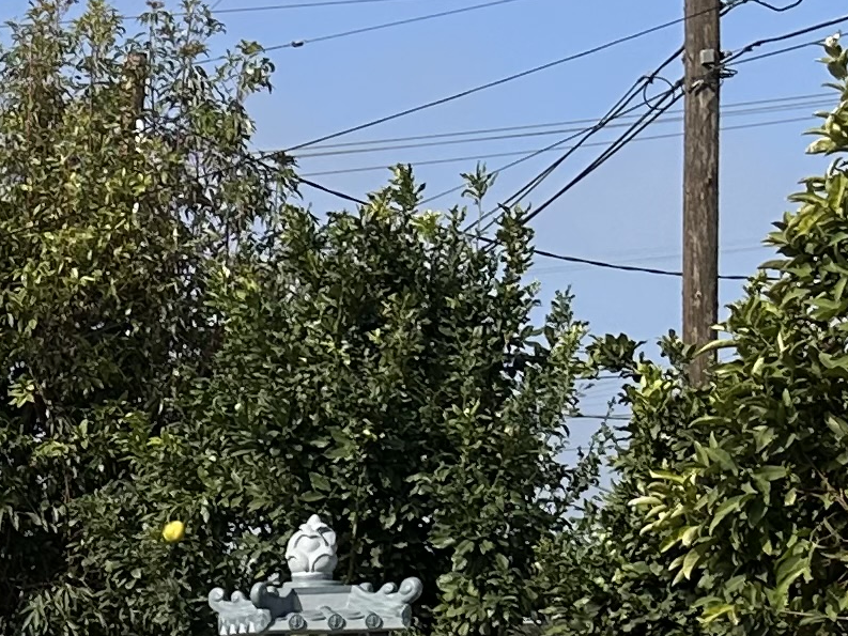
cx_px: -626
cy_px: 1024
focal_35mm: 122
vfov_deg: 11.5
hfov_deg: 14.4
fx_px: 2989
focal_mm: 6.86
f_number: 1.78
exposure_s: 1/4545
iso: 80
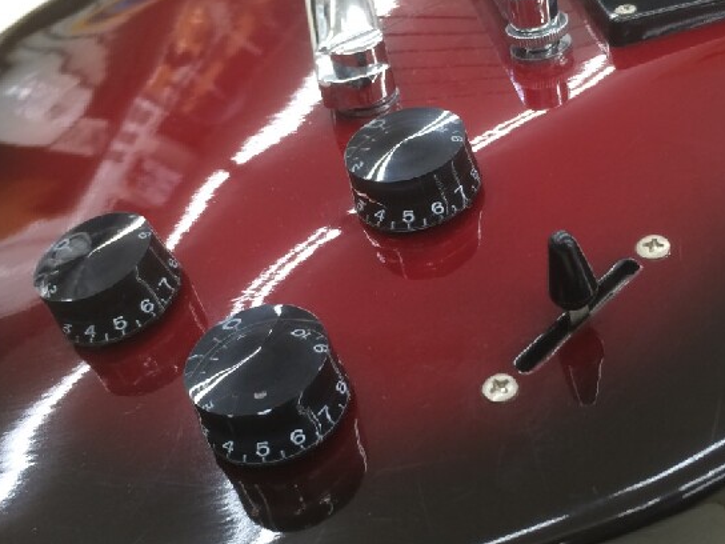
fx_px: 1005
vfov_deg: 30.3
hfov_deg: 39.6
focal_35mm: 48
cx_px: 416
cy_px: 271
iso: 64
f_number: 2.2
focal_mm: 4.15
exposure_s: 1/30
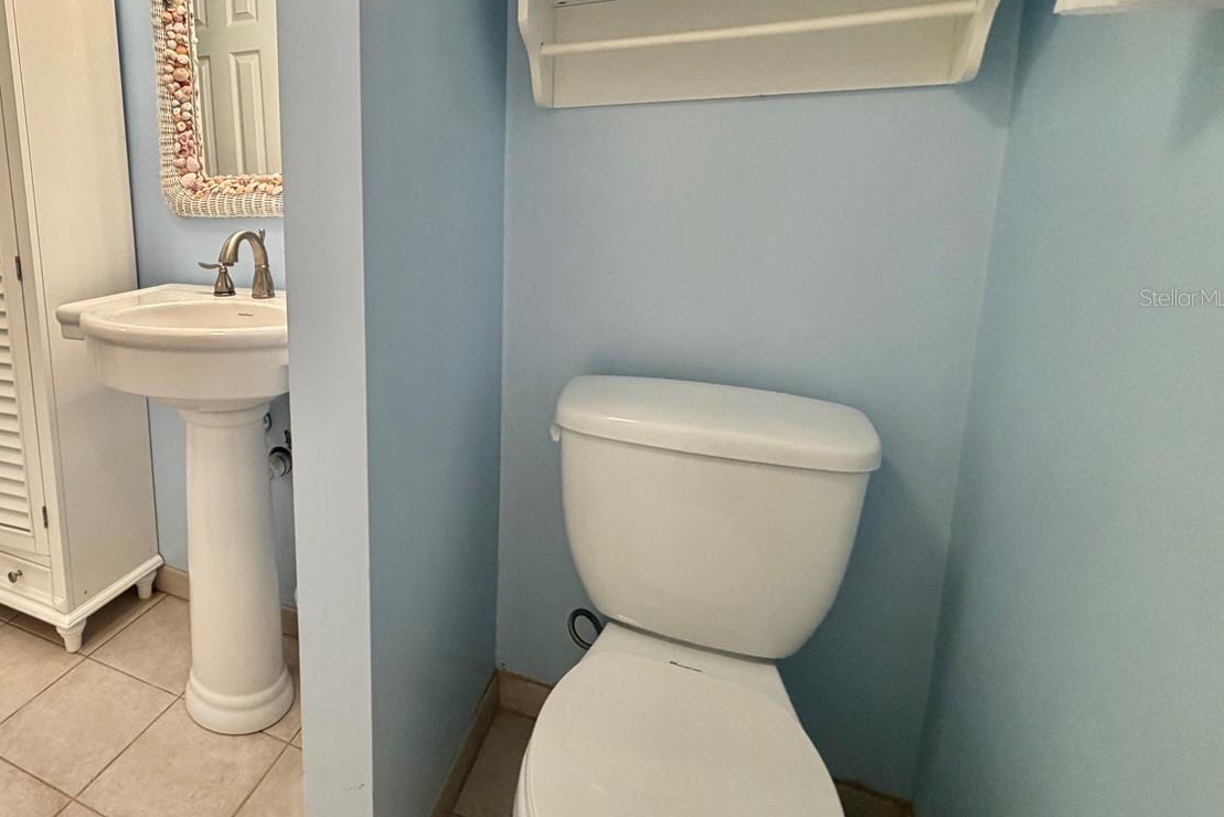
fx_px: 714
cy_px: 297
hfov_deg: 77.2
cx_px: 361
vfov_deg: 58.6
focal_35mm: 21
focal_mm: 2.22
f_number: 2.2
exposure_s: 1/120
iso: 320
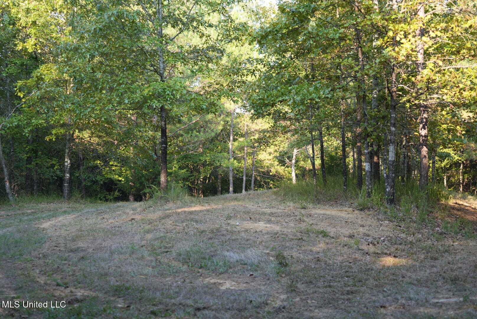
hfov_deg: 28.8
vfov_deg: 19.5
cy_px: 160
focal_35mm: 70
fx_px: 928
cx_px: 238
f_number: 4.5
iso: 250
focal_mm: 70
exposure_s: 1/160
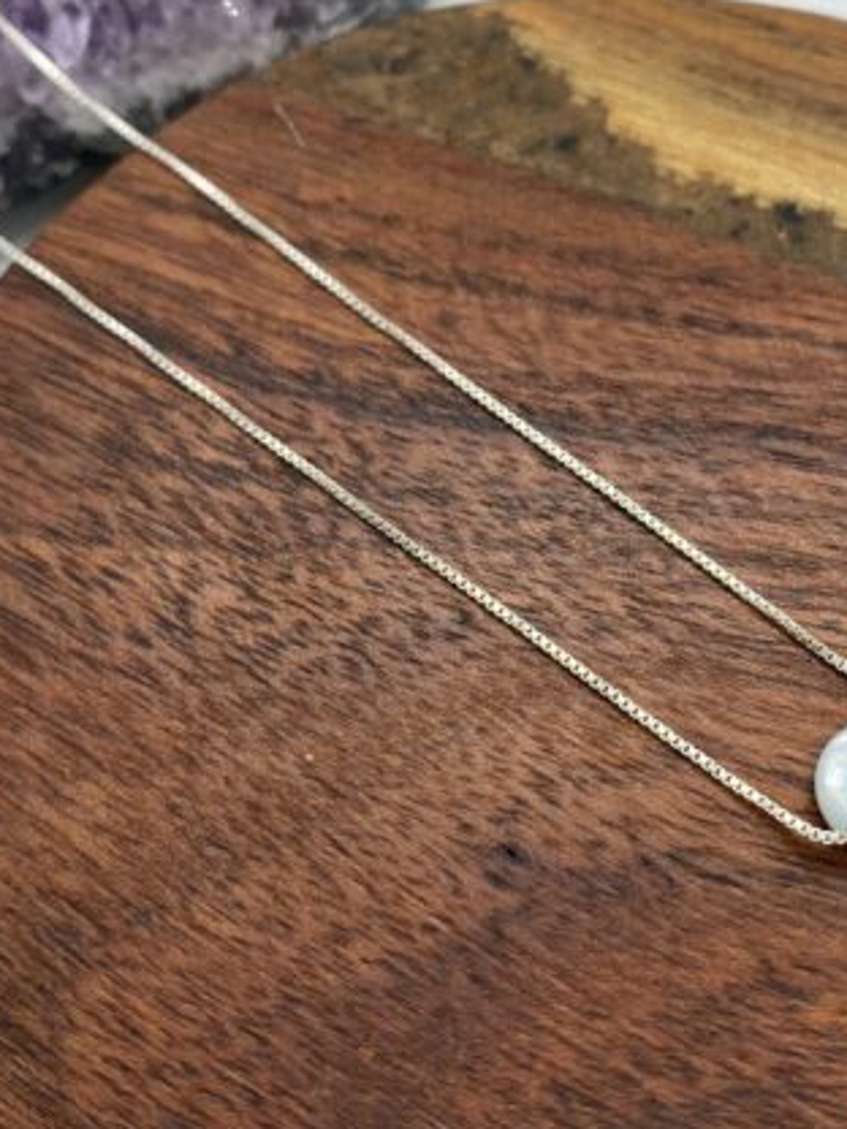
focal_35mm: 50
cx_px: 565
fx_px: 1631
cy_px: 451
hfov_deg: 28.9
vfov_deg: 38.0
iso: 32
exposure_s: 1/171
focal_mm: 4.25
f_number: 1.8
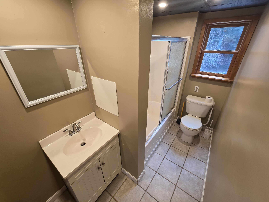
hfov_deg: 106.2
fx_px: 101
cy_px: 101
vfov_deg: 89.9
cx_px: 134
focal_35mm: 13
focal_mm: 2.2
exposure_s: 1/60
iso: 160
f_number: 2.2
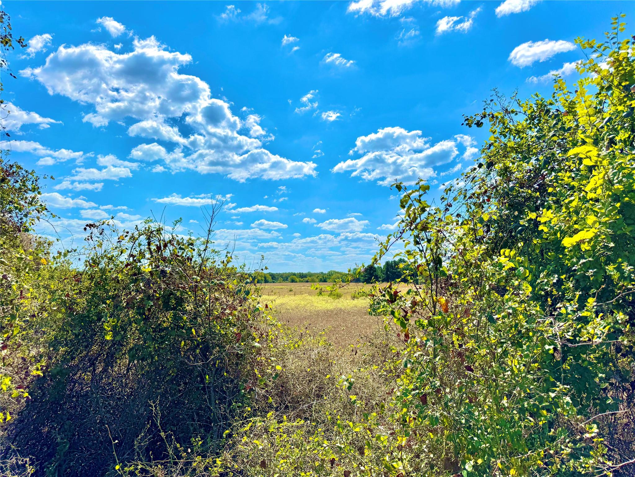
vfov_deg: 56.8
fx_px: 440
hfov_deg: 71.6
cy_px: 238
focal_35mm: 24
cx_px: 318
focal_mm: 6.76
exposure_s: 1/12346
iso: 64
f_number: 1.78
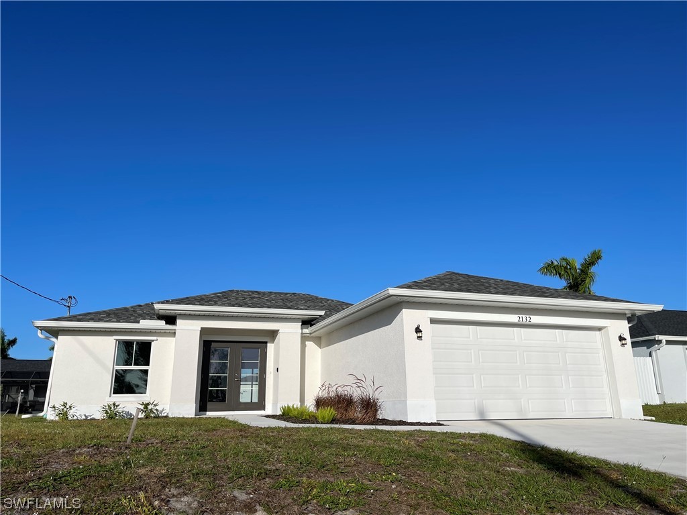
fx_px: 516
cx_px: 344
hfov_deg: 67.3
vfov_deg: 53.1
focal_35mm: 26
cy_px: 258
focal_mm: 5.1
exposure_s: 1/7407
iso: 32
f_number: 1.6
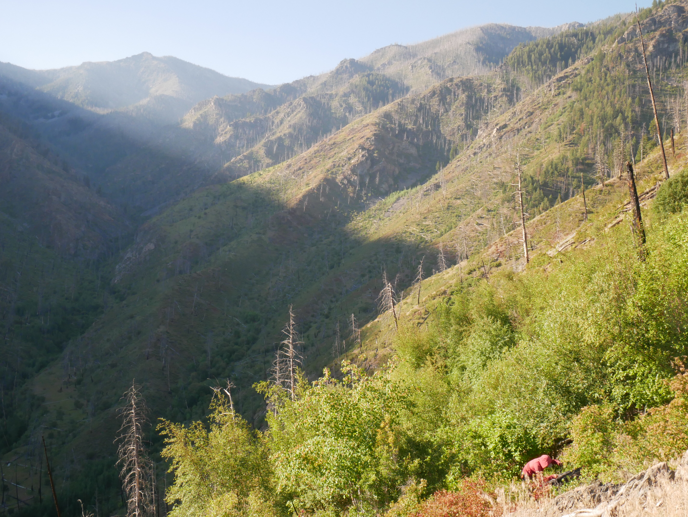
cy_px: 258
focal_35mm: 40
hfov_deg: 46.8
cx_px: 344
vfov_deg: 36.0
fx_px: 795
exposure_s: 1/125
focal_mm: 20
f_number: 16
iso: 800
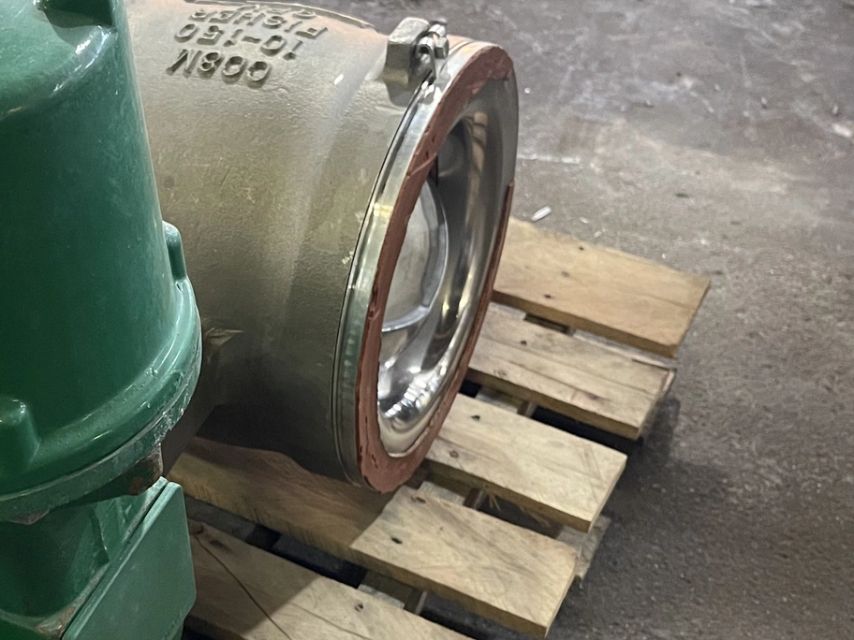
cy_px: 409
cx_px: 153
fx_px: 1406
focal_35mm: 57
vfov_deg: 25.6
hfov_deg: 32.7
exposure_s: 1/40
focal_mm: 5.1
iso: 640
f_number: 1.6
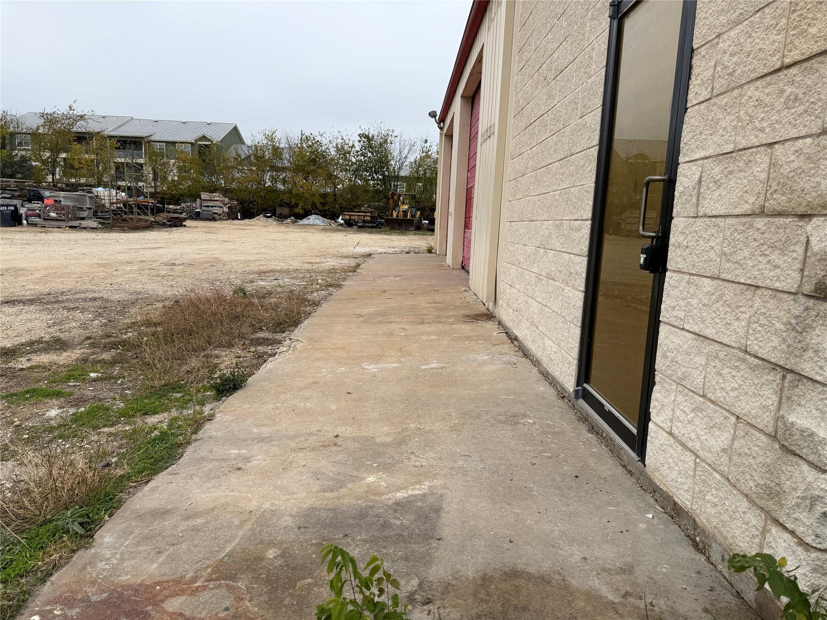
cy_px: 310
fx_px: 573
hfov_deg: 71.6
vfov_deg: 56.8
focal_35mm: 24
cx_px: 414
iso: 80
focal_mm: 6.76
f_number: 1.78
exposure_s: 1/1653
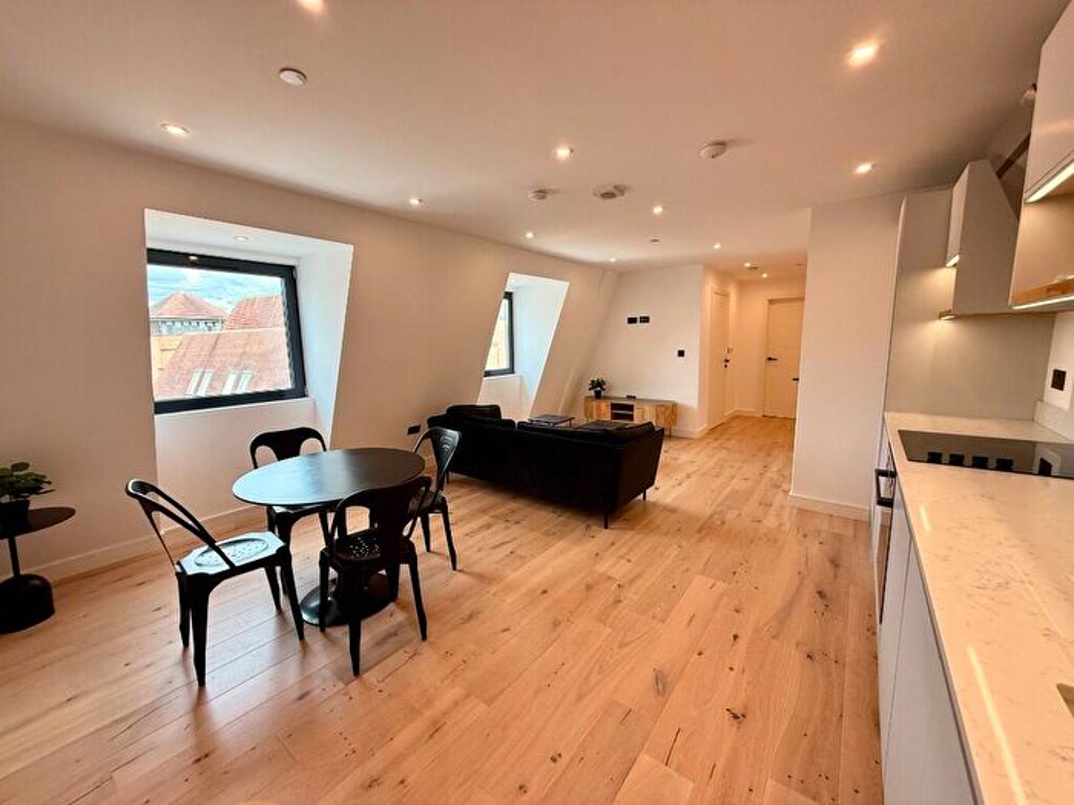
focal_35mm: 14
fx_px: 434
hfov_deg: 102.1
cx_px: 537
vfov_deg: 85.7
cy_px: 402
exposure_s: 1/99
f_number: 2.2
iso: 100
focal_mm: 2.22
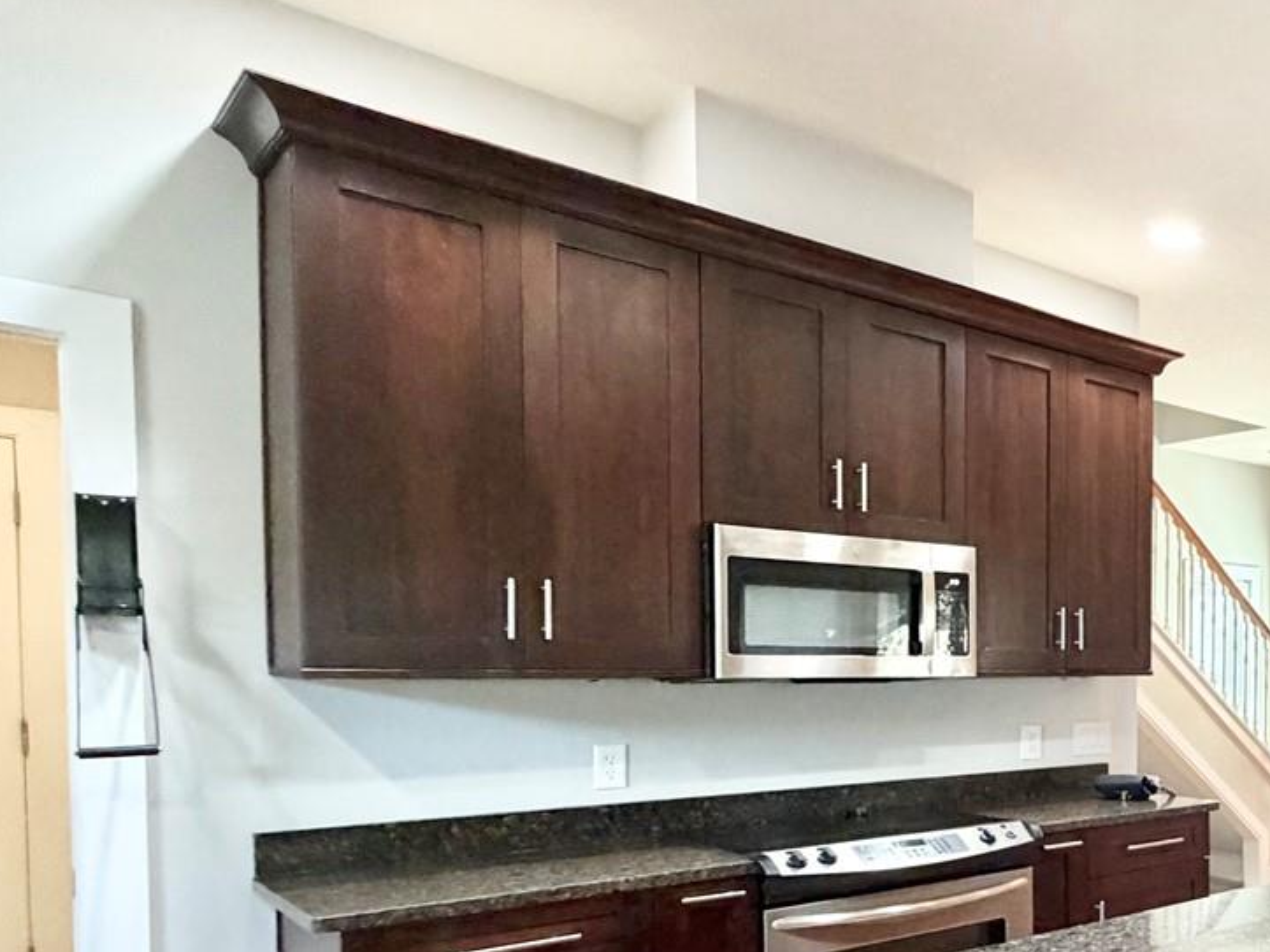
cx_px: 1365
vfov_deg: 44.1
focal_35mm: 31
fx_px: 1137
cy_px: 703
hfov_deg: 45.4
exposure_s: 1/60
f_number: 2.2
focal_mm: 2.22
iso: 400
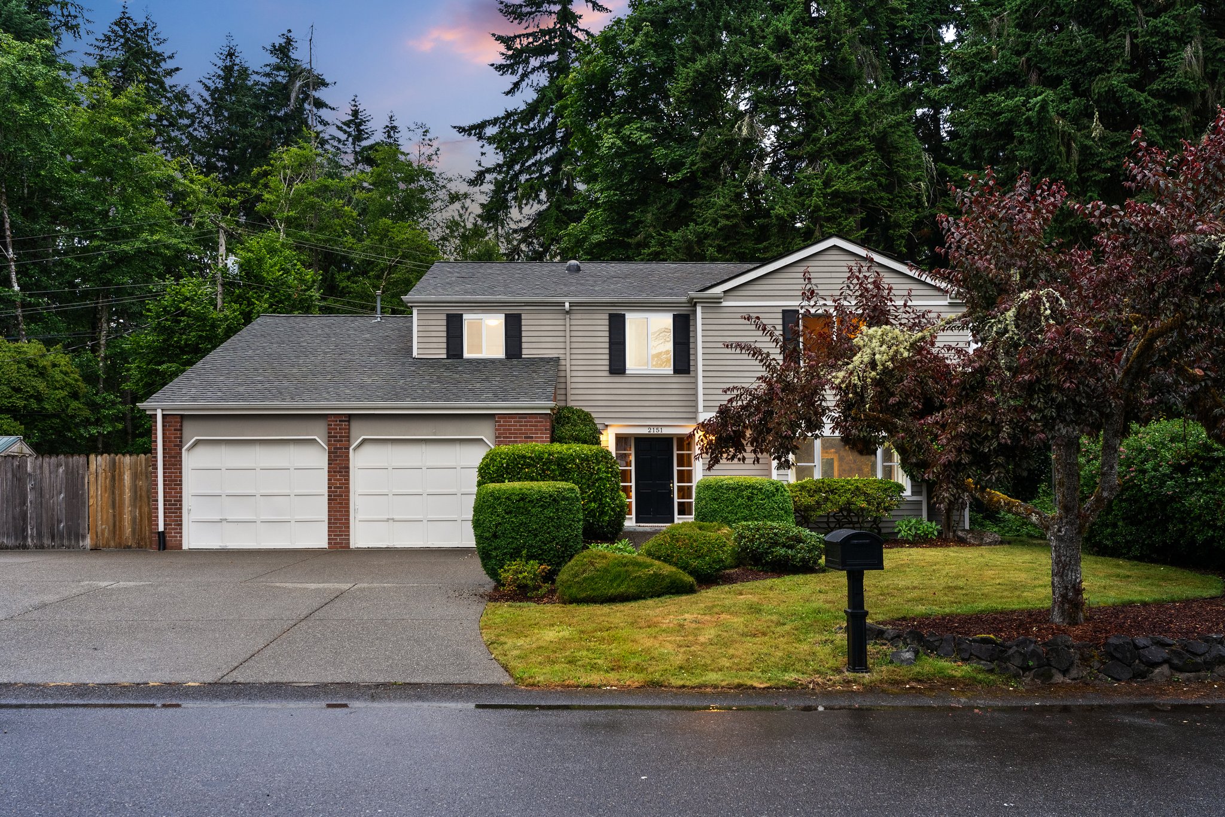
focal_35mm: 29
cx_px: 612
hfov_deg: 63.6
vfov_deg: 45.0
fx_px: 987
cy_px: 408
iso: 500
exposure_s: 1/6
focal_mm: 29
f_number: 9
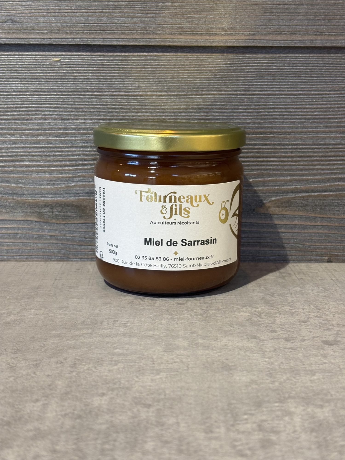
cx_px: 172
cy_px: 230
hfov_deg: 28.0
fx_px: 691
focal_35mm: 52
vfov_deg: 36.8
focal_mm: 5.96
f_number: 1.6
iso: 80
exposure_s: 1/50
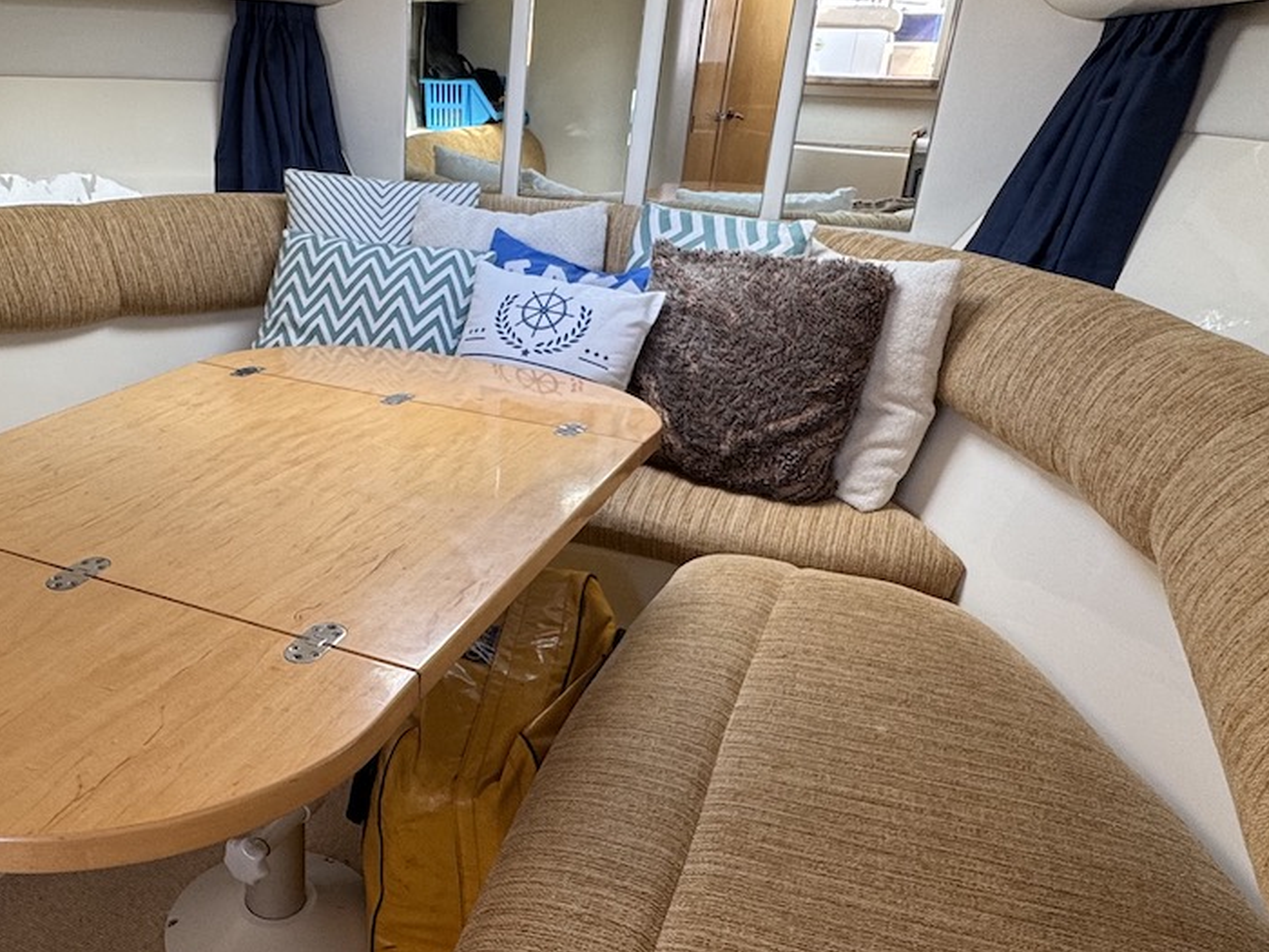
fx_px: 1100
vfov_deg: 46.5
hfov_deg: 58.3
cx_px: 397
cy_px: 570
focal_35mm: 30
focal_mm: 2.22
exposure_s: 1/99
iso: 125
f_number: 2.2
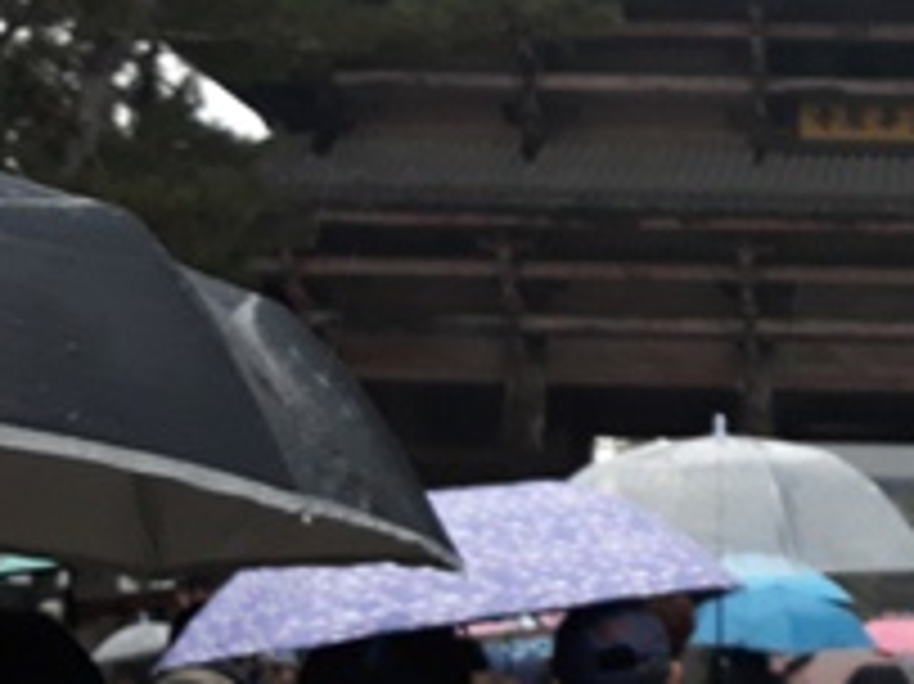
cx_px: 851
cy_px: 171
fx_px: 2243
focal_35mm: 85
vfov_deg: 17.3
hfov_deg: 22.4
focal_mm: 3.71
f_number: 1.7
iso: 64
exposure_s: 1/120
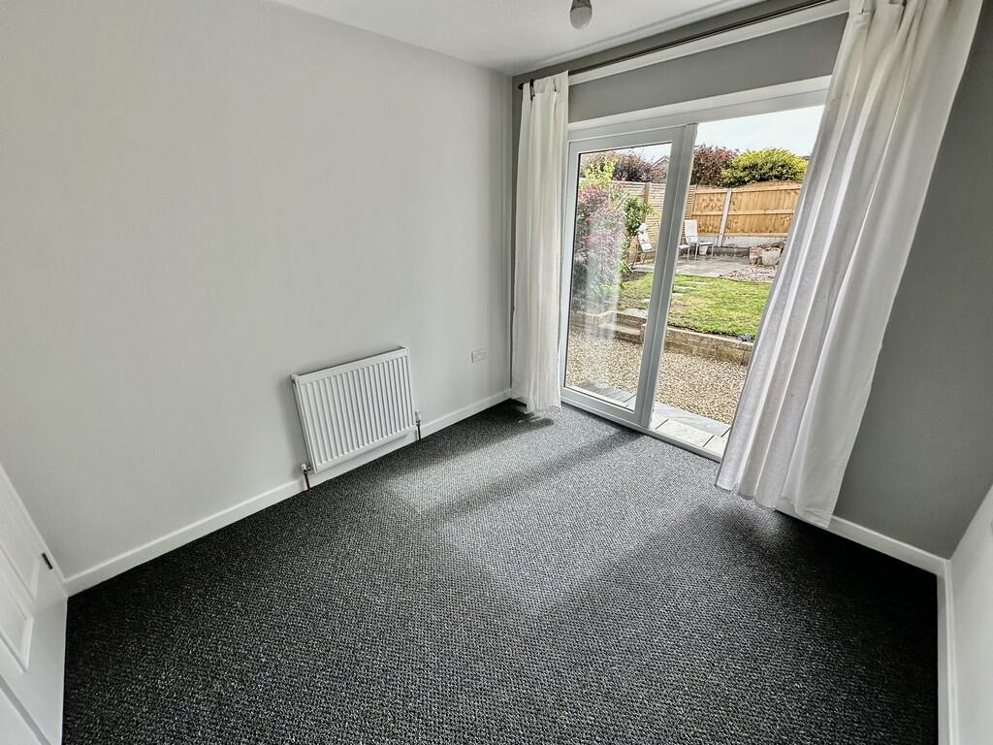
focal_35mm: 14
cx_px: 496
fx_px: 402
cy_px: 372
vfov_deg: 85.7
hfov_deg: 102.1
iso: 40
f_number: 2.2
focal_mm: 2.22
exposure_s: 1/479
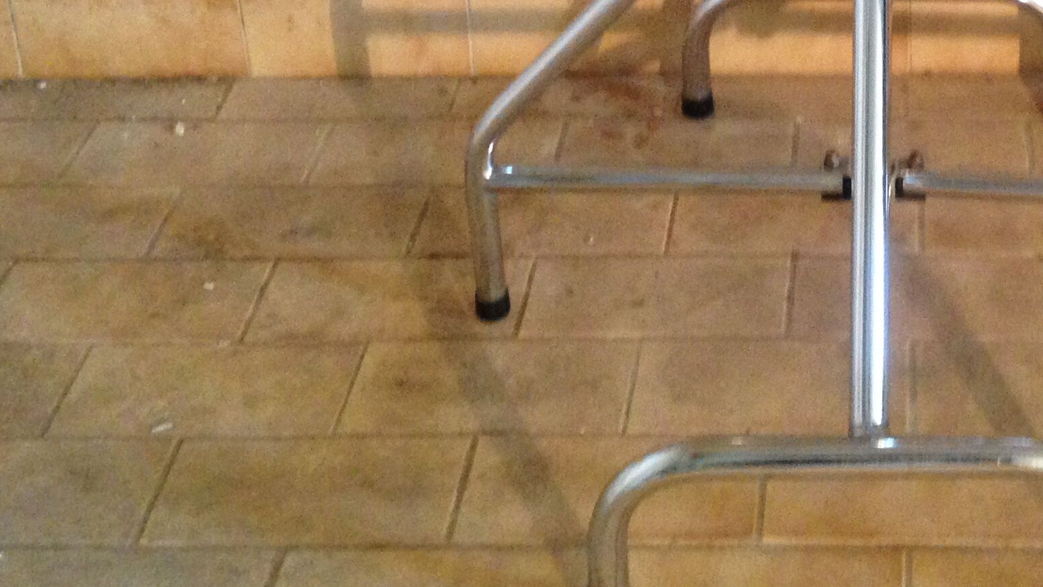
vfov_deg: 15.3
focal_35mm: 76
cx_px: 880
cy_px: -144
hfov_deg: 27.2
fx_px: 2102
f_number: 2.4
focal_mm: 4.12
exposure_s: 1/15
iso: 320
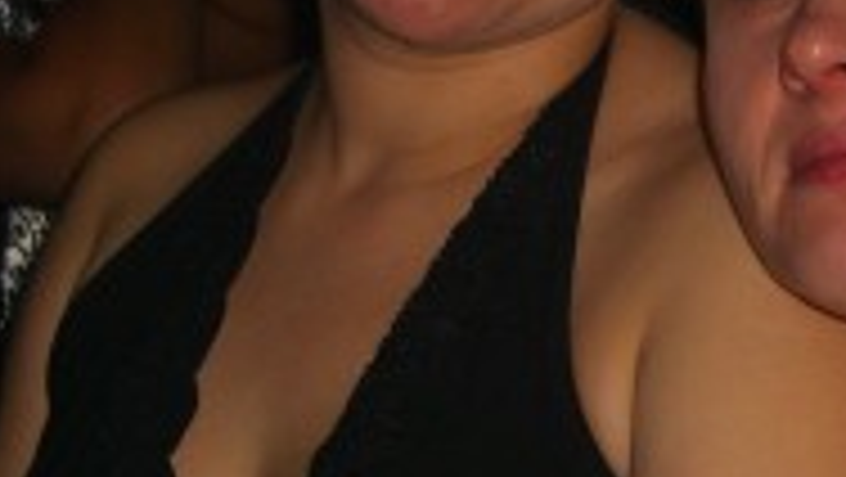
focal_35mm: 132
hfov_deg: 16.2
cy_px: 202
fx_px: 2963
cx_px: 644
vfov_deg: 9.2
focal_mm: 7.9
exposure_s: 1/60
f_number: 2.8
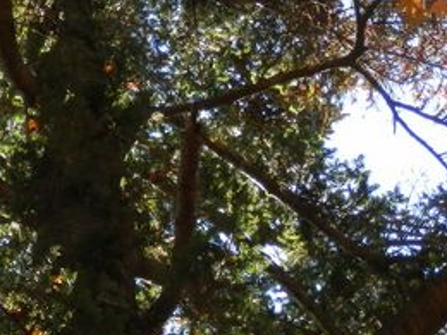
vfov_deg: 8.9
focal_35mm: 166
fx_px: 2144
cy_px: 103
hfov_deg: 11.9
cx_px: 148
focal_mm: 9.8
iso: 80
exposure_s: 1/100
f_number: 4.1
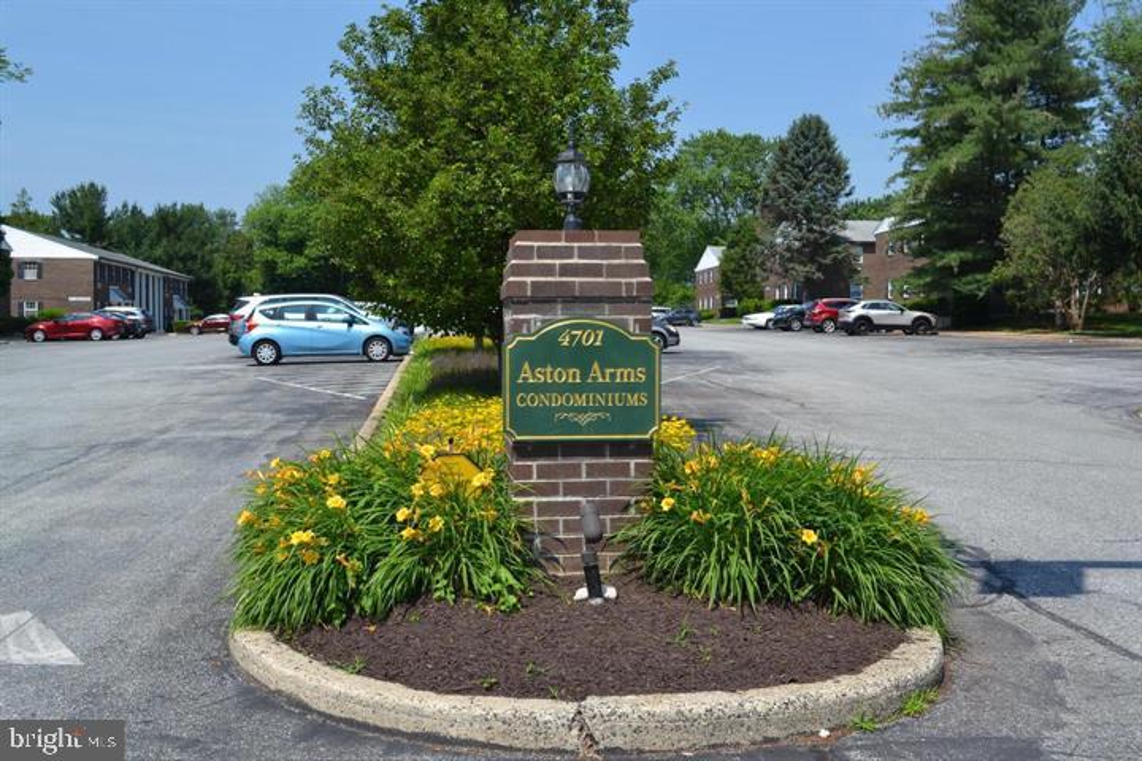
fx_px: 1237
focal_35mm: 39
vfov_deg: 34.2
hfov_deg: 49.6
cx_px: 571
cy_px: 380
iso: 100
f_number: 8
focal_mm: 26
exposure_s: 1/250
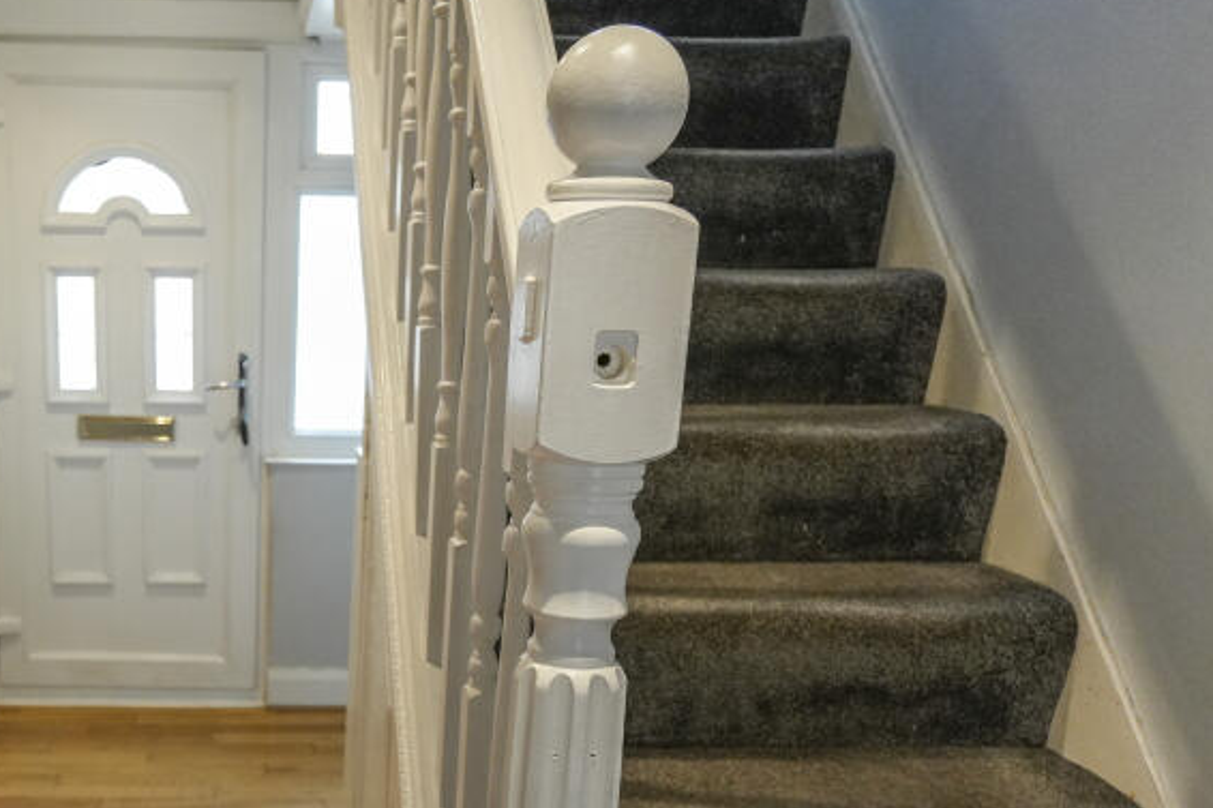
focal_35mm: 38
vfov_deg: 34.5
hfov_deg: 48.2
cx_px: 261
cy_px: 580
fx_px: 1280
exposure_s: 1/160
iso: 1600
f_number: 4
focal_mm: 14
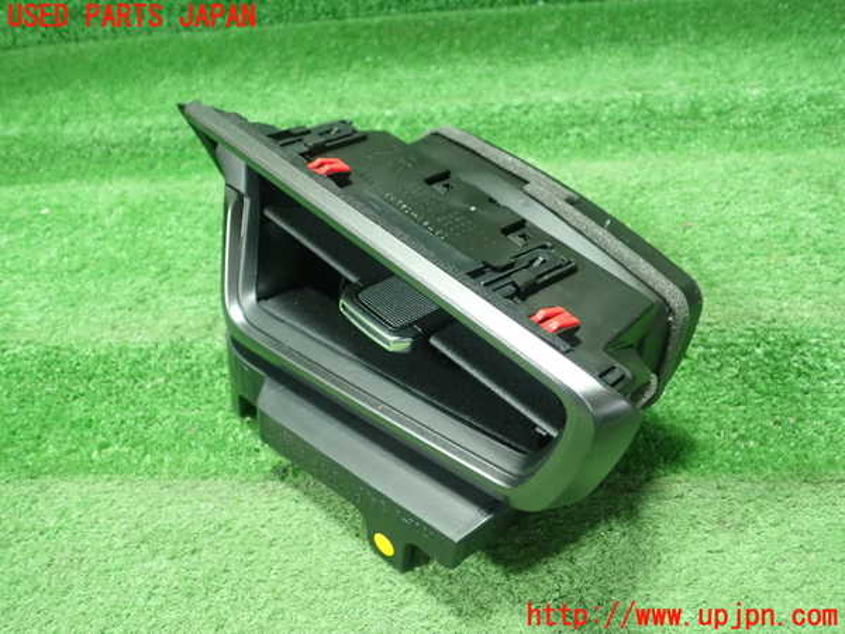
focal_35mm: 30
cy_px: 317
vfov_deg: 46.8
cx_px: 422
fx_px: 732
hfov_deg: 60.0
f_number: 2.3
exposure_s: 1/100
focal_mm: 5.5
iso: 800
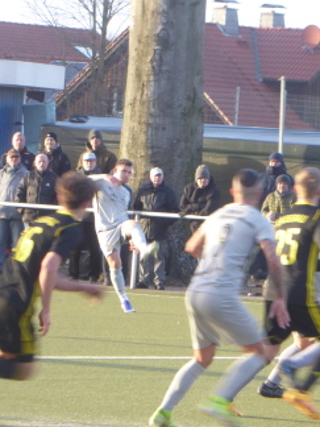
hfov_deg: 3.3
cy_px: 217
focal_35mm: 448
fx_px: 5522
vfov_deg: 4.4
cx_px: 244
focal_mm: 57.7
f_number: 5.9
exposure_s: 1/80
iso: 400
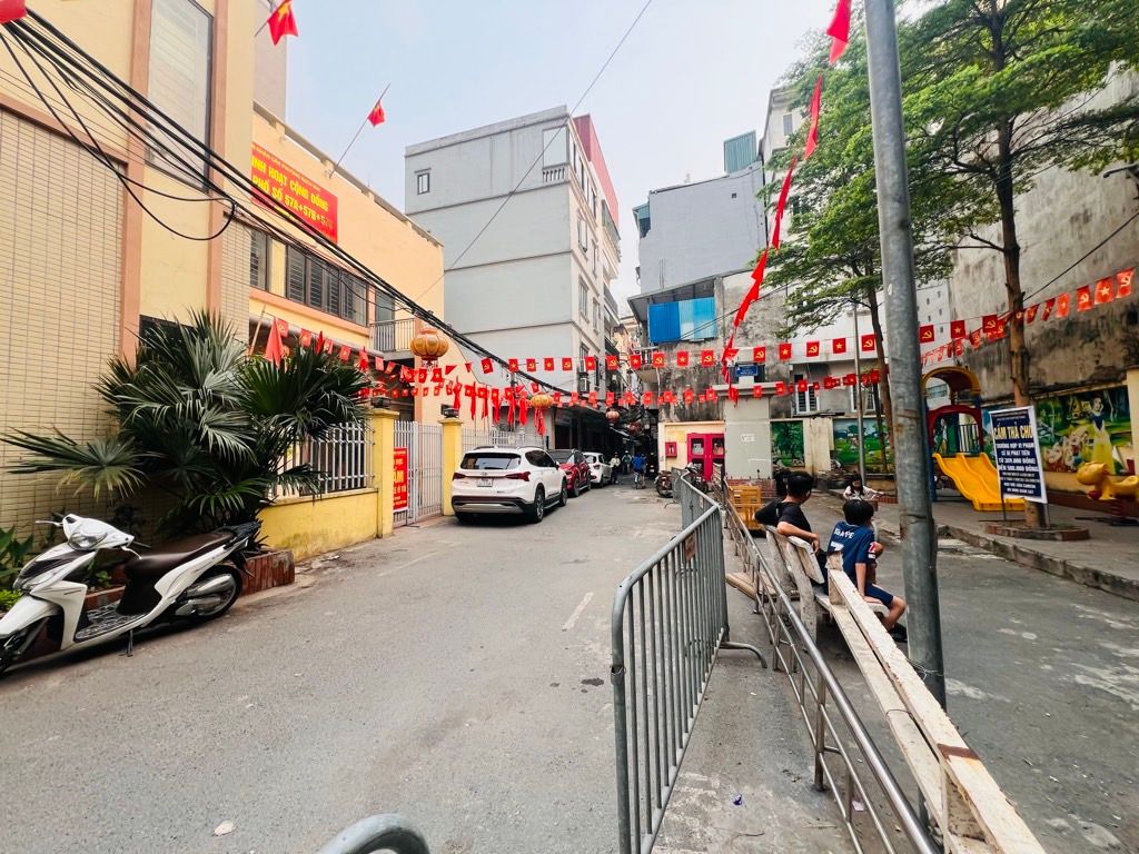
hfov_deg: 106.2
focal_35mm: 13
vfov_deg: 89.9
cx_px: 570
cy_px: 427
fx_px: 428
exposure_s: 1/143
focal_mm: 1.57
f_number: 1.8
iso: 32
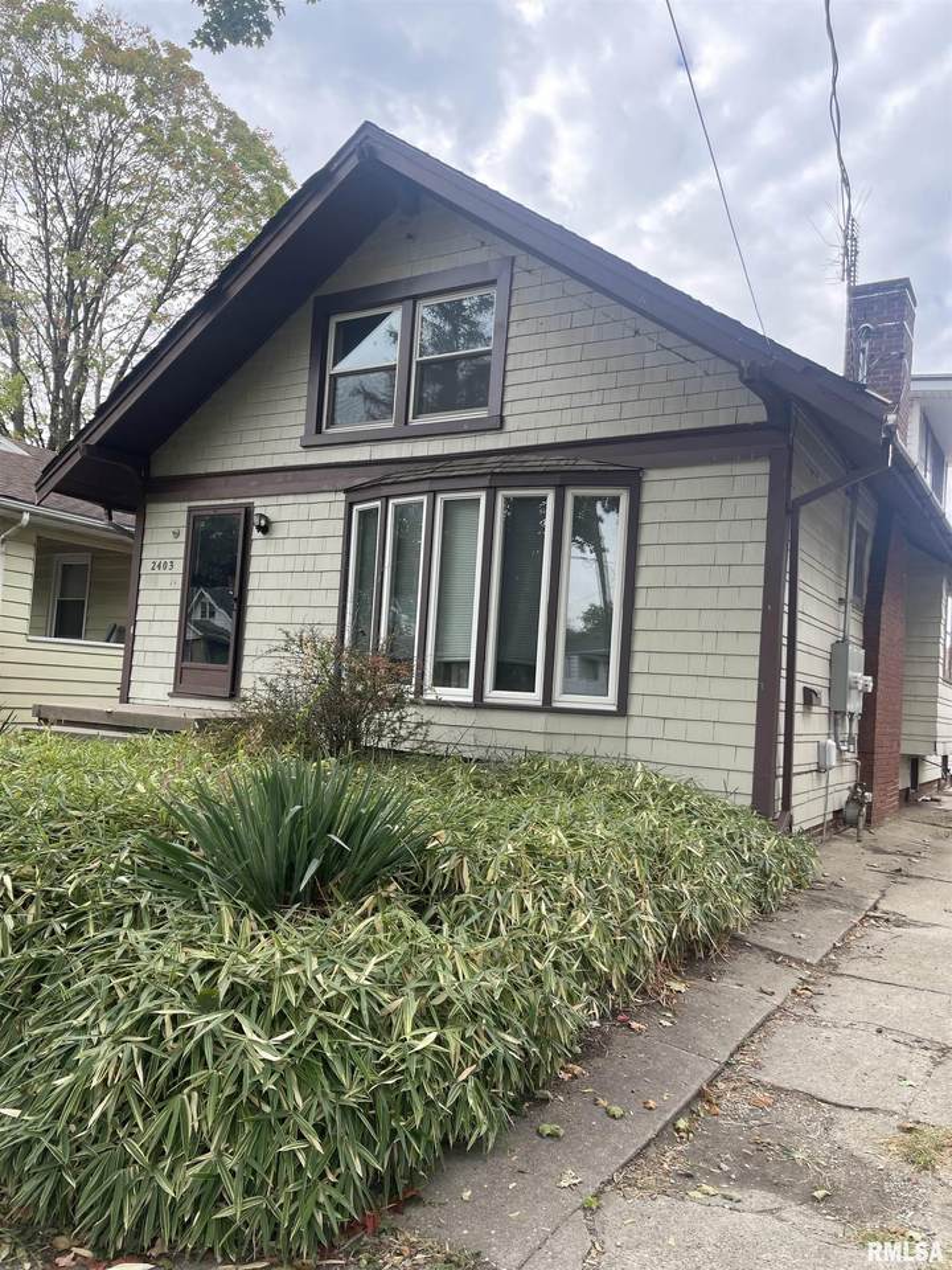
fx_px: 953
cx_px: 476
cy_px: 635
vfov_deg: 67.3
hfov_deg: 53.1
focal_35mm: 26
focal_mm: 5.1
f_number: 1.6
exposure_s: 1/953
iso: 50
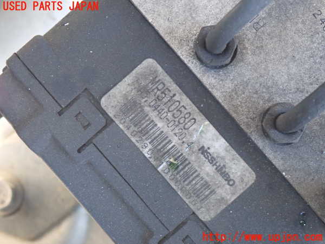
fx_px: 883
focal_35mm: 94
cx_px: 162
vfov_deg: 15.7
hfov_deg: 20.9
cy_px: 122
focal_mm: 16.79
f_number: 4.7
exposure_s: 1/25
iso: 800
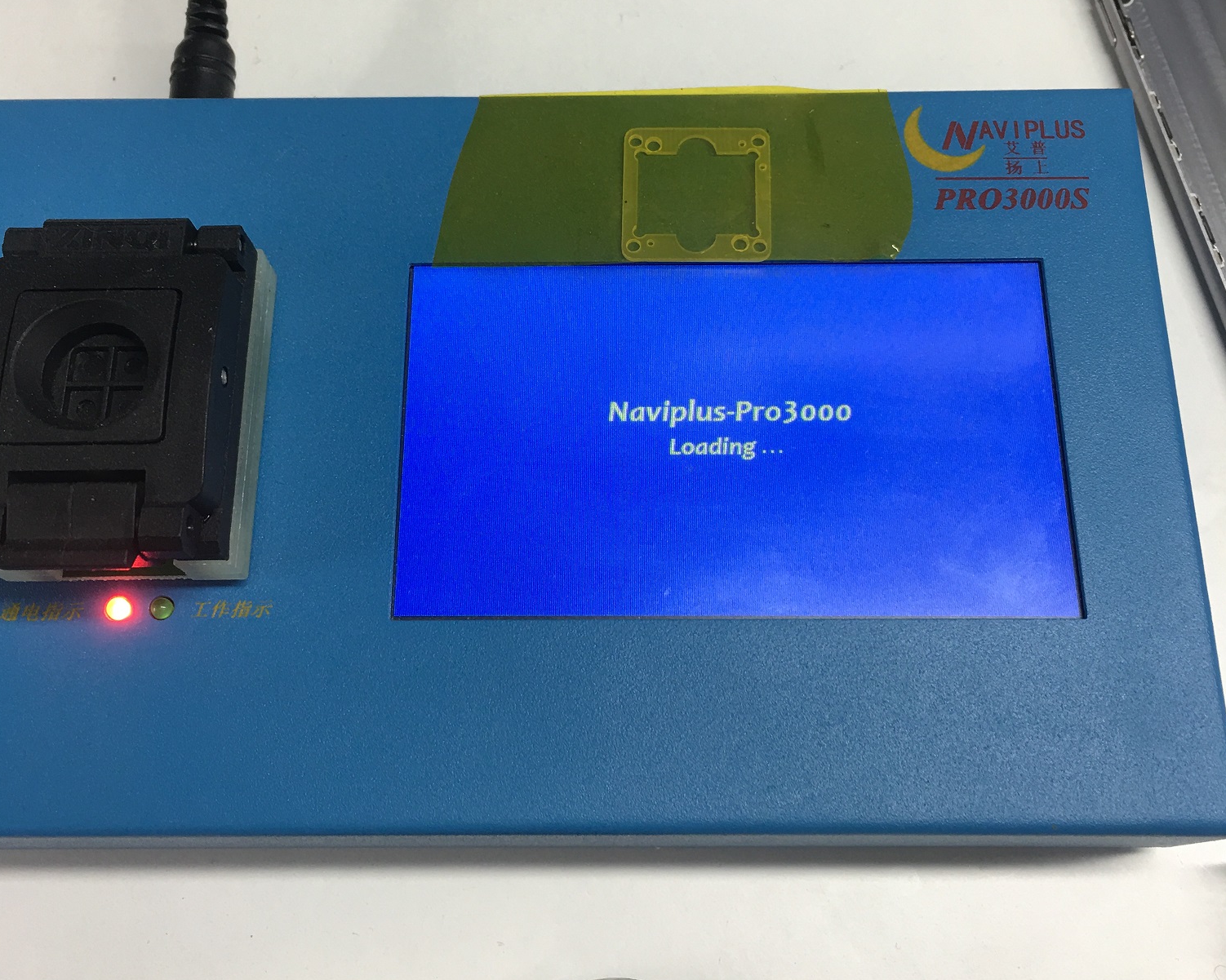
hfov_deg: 47.9
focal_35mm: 38
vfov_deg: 38.9
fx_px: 1379
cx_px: 611
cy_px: 375
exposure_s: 1/33
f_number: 2.2
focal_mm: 4.15
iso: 25
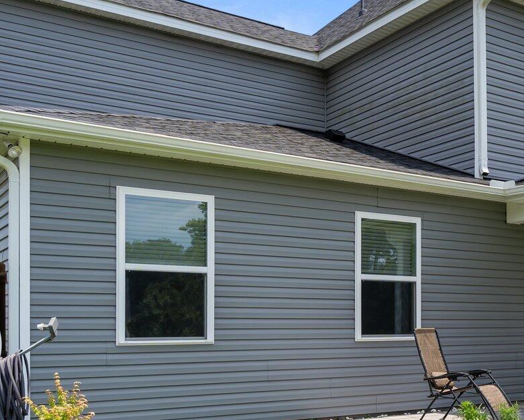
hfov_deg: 36.2
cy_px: 256
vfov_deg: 32.0
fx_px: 729
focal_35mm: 47
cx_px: 506
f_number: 4
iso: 200
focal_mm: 19
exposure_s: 1/1600
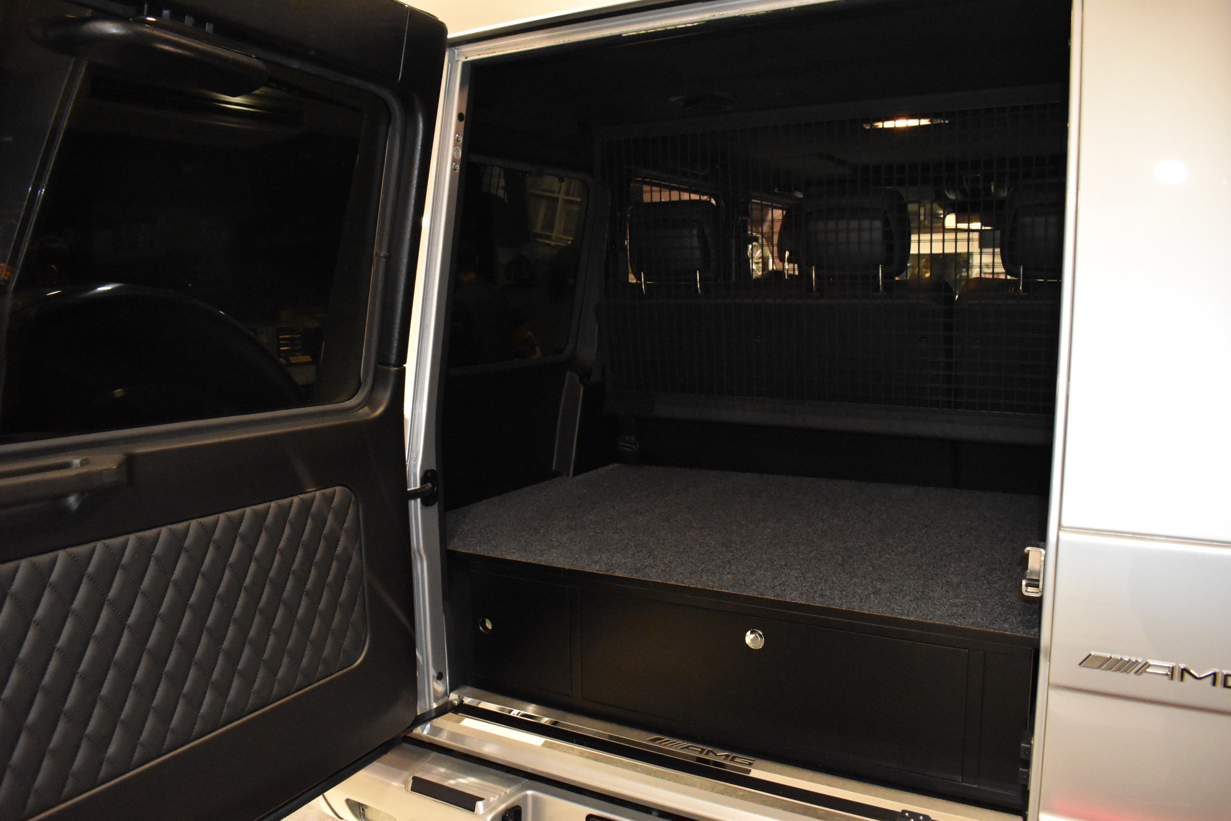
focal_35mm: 27
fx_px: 923
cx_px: 616
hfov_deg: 67.4
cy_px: 410
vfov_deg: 47.9
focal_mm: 18
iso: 5000
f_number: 5.6
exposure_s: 1/60
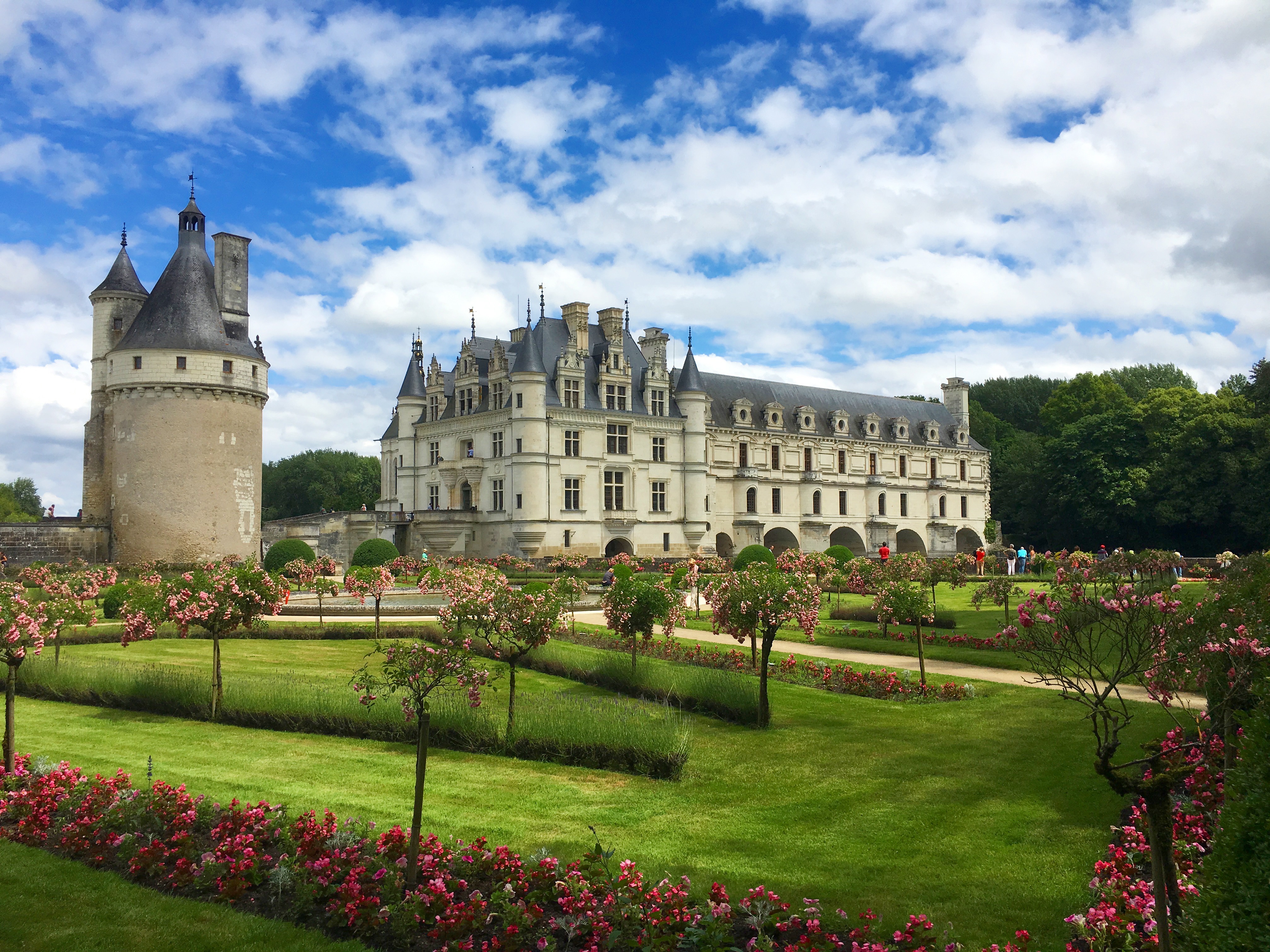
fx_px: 1064
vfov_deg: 48.2
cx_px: 635
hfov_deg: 61.7
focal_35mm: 29
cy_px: 476
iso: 25
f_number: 2.2
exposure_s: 1/2079
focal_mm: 4.15
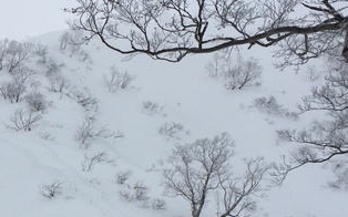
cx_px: 93
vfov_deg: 16.0
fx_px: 768
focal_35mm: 81
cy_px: 169
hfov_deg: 25.3
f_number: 2.2
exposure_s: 1/5882
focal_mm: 4.12
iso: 40
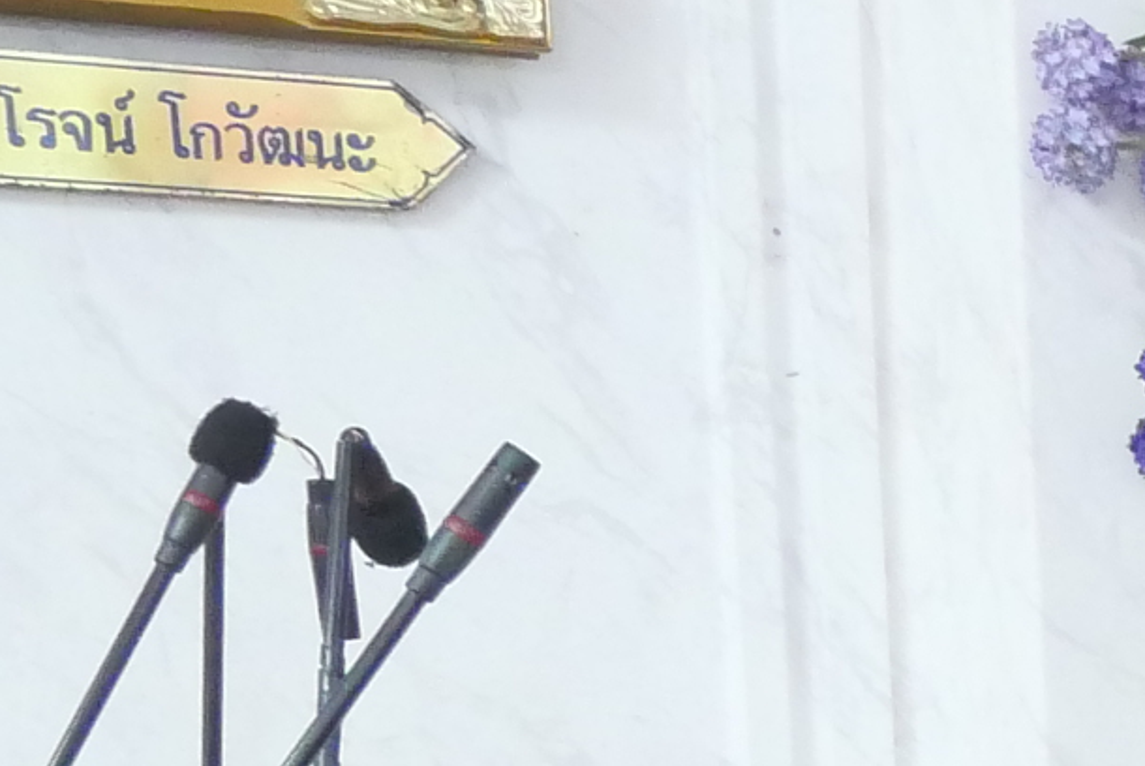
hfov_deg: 10.8
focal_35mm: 146
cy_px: 1787
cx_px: 3140
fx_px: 4648
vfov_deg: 8.6
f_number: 7.1
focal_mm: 12
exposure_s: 1/6
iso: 3200
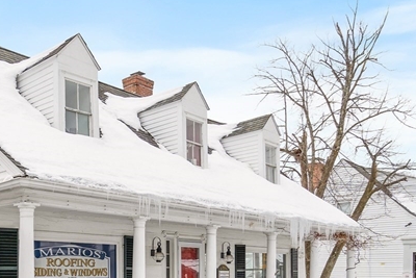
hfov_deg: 45.1
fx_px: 474
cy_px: 259
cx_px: 86
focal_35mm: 41
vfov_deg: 30.9
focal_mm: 16
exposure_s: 1/320
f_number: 8
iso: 160
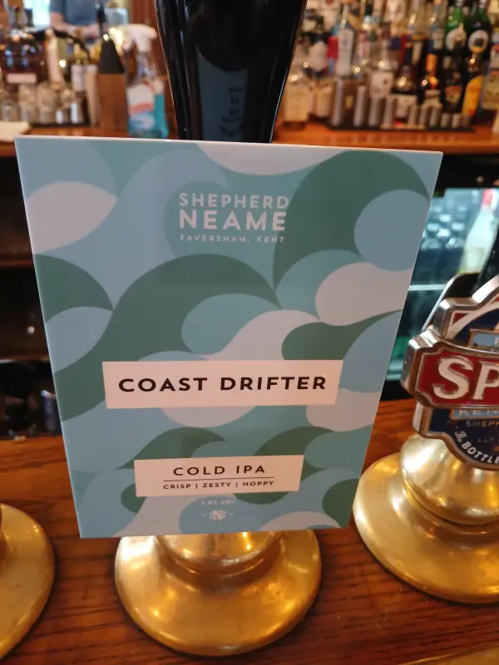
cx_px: 250
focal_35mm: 26
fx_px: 500
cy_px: 332
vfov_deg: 67.3
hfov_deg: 53.1
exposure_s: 1/25
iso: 400
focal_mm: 3.98
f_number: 1.8
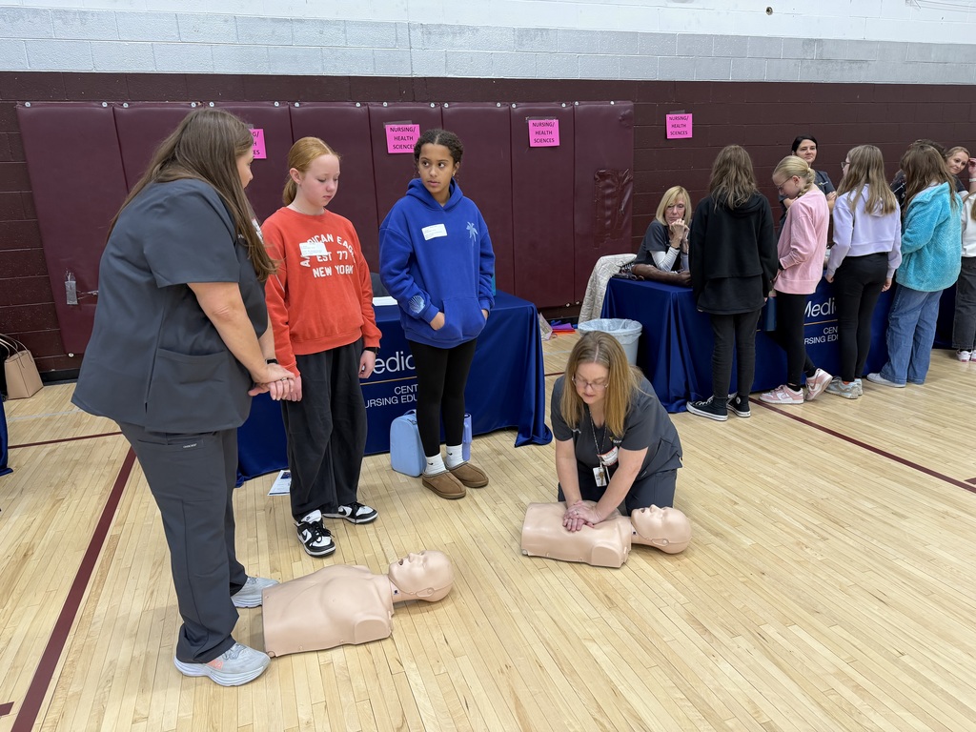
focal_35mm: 24
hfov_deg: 71.6
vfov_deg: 56.8
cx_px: 488
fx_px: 677
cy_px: 366
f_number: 1.78
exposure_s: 1/121
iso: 200
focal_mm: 6.76
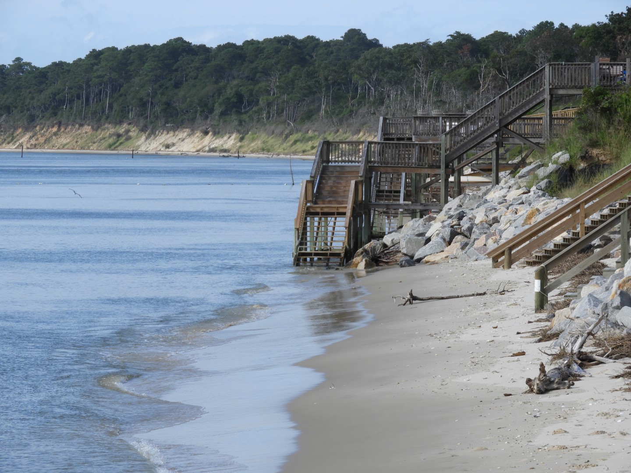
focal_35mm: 250
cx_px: 316
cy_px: 236
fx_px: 4557
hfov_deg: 7.9
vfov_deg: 5.9
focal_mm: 44.8
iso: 100
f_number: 5.5
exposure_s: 1/500
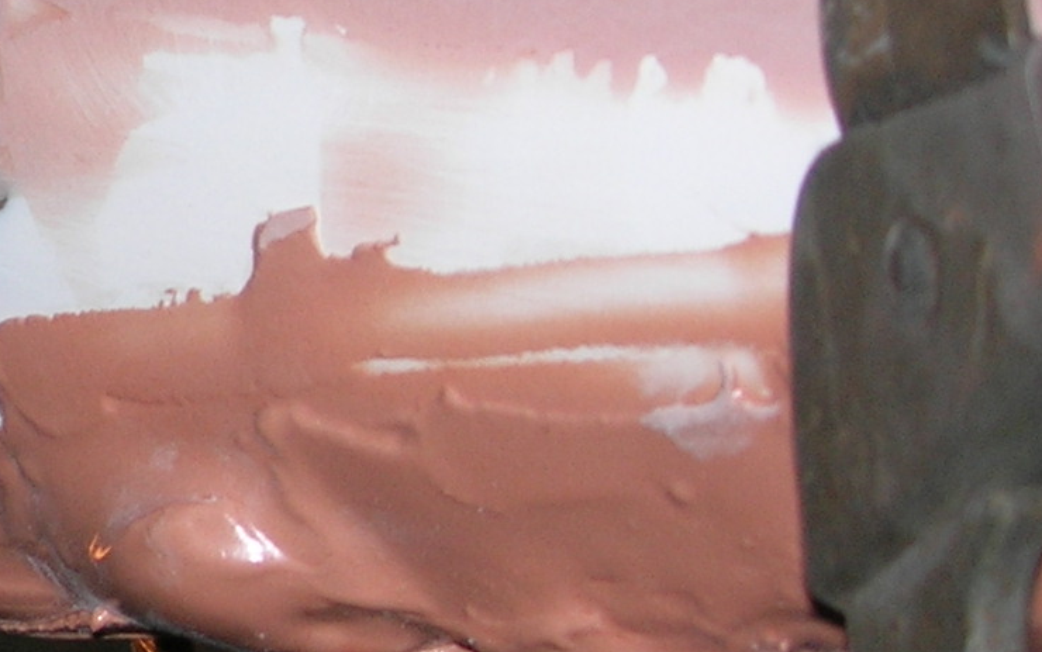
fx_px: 4005
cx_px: -573
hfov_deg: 13.8
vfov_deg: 9.3
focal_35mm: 141
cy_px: 291
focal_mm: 7.8
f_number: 2.8
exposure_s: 1/60.1
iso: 64
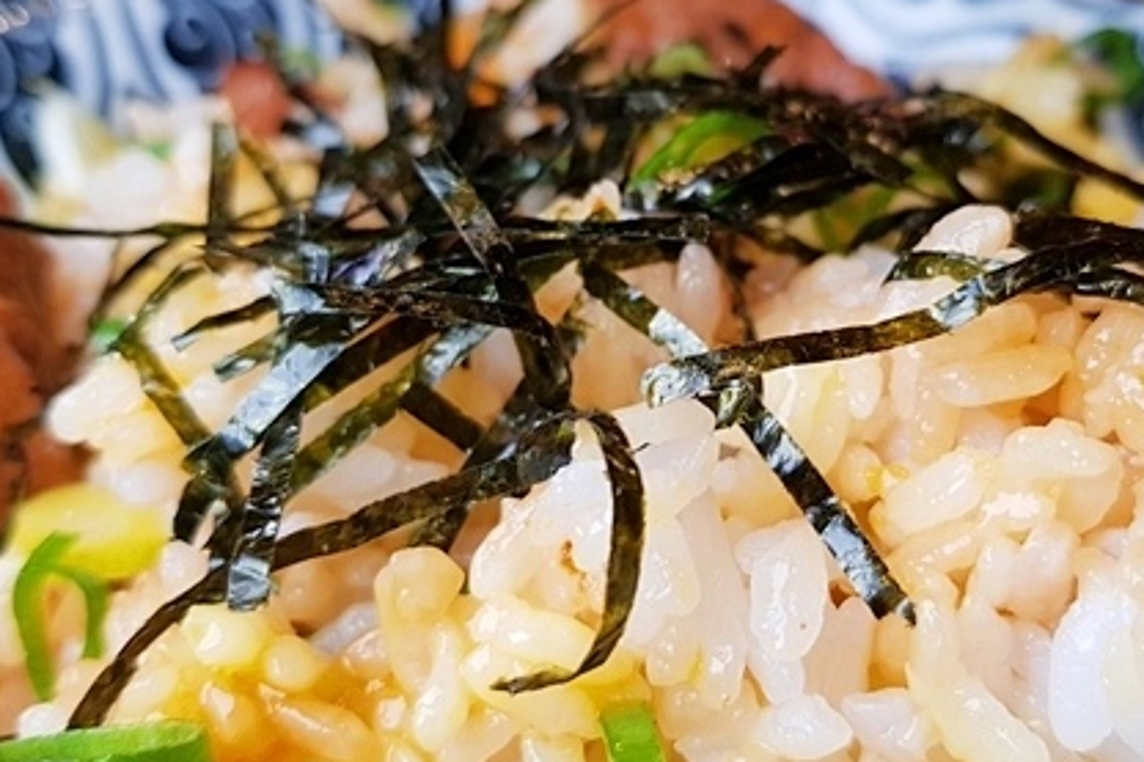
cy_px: 362
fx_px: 1302
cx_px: 654
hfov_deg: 47.3
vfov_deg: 32.6
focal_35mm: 41
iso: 50
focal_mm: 4.3
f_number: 1.7
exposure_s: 1/60
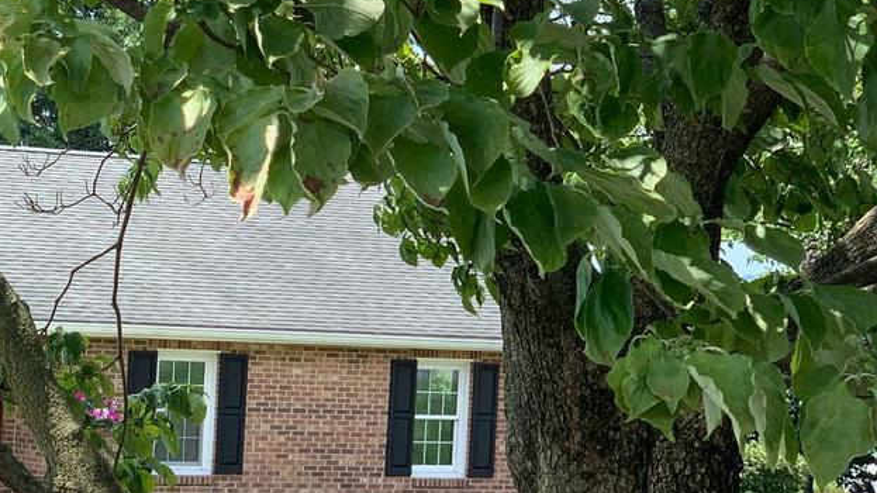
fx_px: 3045
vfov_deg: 9.2
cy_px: 300
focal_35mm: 131
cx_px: 0
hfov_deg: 16.1
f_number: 2.4
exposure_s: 1/345
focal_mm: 6
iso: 16
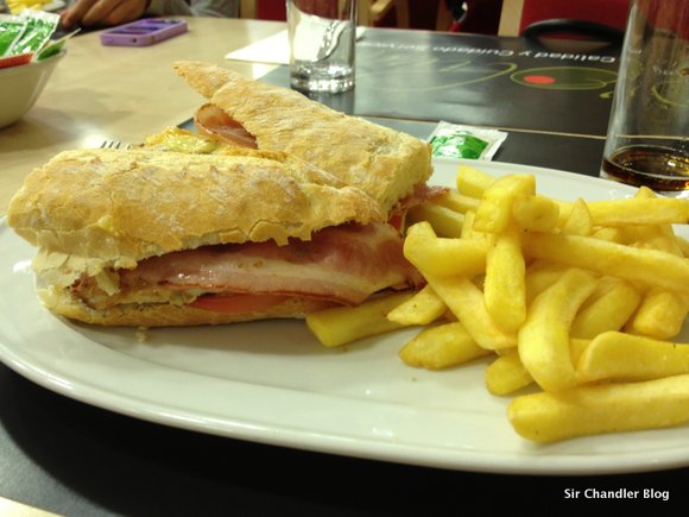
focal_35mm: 35
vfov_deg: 40.7
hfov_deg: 52.6
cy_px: 258
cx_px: 344
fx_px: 697
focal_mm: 4.28
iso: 64
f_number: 2.4
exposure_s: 1/20
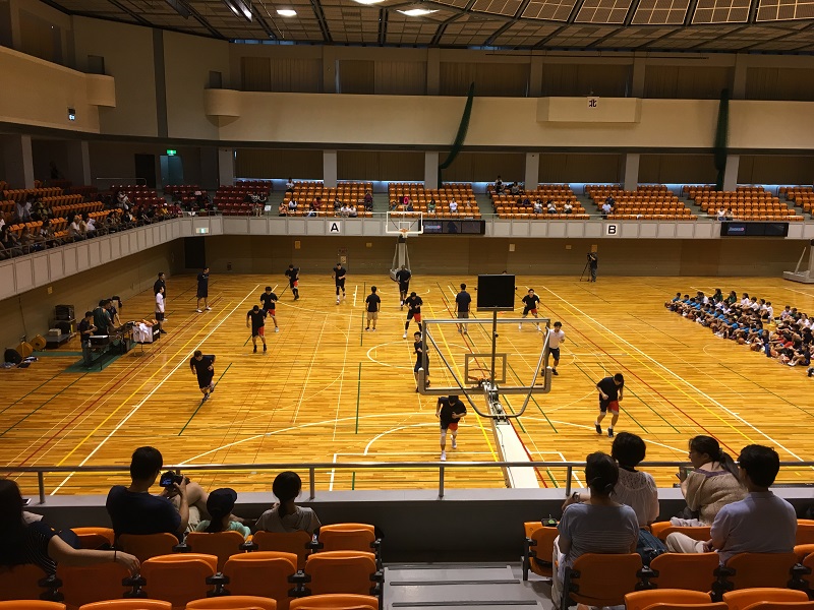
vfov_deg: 48.2
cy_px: 305
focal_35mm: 29
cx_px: 407
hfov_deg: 61.7
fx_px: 682
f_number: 2.2
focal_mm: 4.15
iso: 64
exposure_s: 1/30
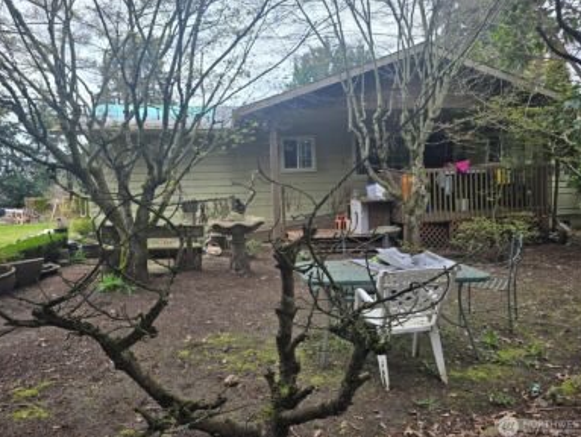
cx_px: 293
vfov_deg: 56.9
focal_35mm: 24
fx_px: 403
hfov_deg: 71.5
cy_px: 214
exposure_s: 1/180
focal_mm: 6.3
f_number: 1.7
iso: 20
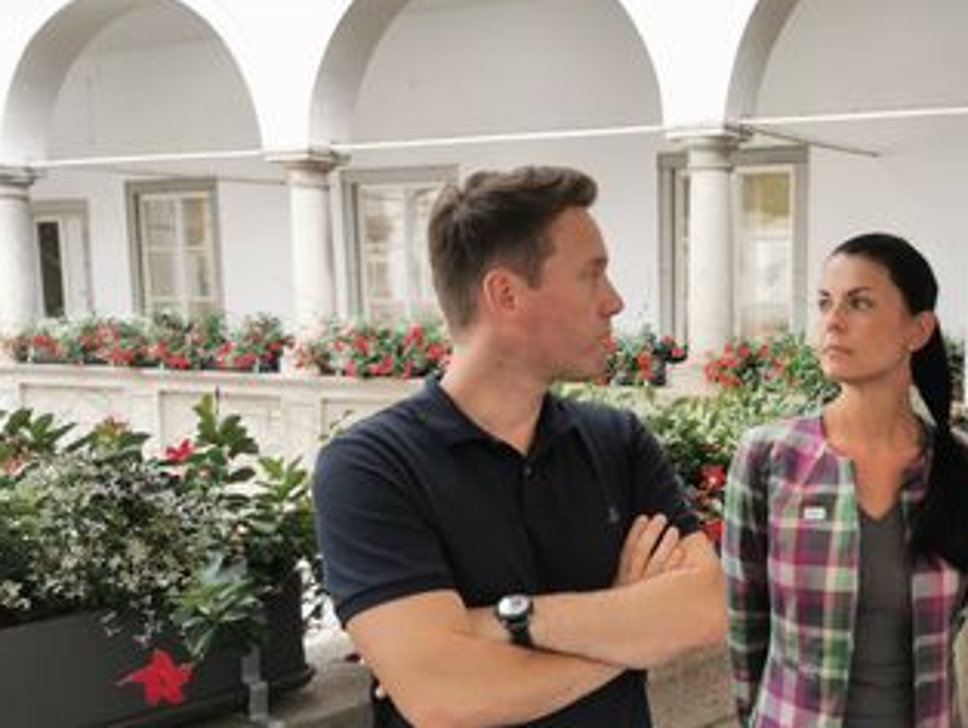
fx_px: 1231
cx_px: 774
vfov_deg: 32.6
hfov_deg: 41.1
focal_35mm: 44
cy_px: 484
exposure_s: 1/100
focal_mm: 5.56
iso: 64
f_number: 1.6
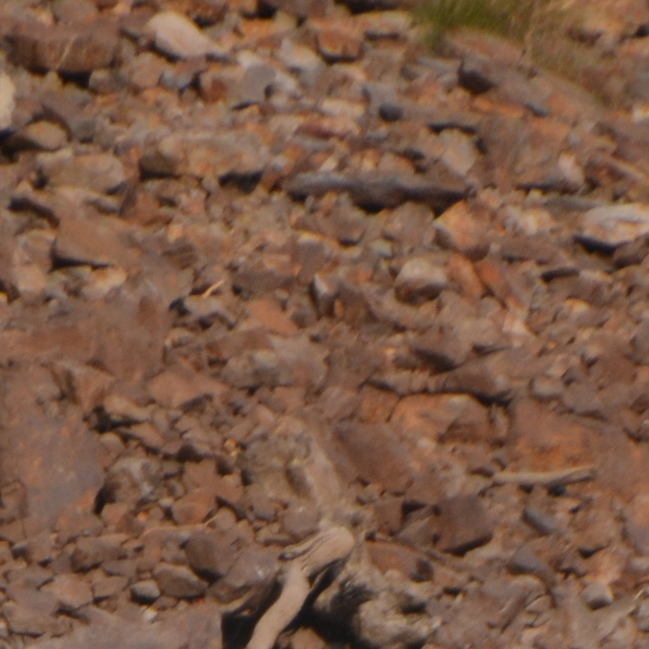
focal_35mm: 1843
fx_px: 39093
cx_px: 540
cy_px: 867
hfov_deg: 1.0
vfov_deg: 1.0
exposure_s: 1/1250
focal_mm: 270
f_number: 6.3
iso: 400
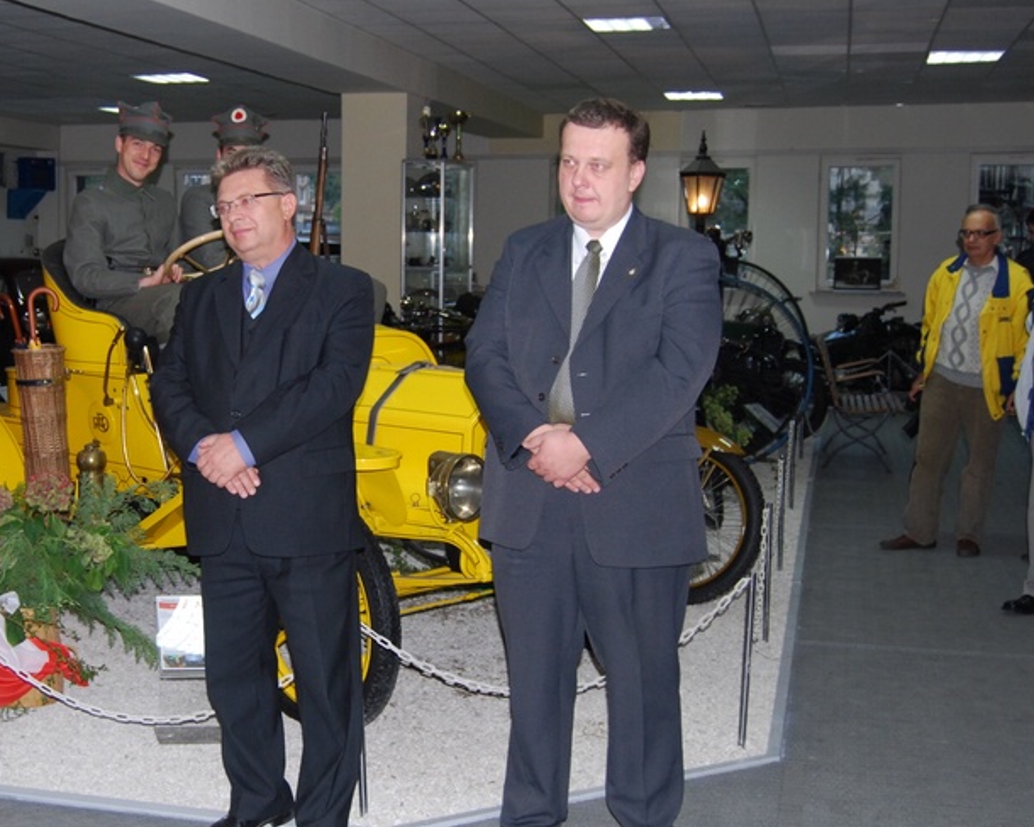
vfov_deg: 28.6
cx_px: 314
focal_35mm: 53
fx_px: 1622
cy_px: 420
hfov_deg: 34.9
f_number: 4
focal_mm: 24
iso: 450
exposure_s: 1/60
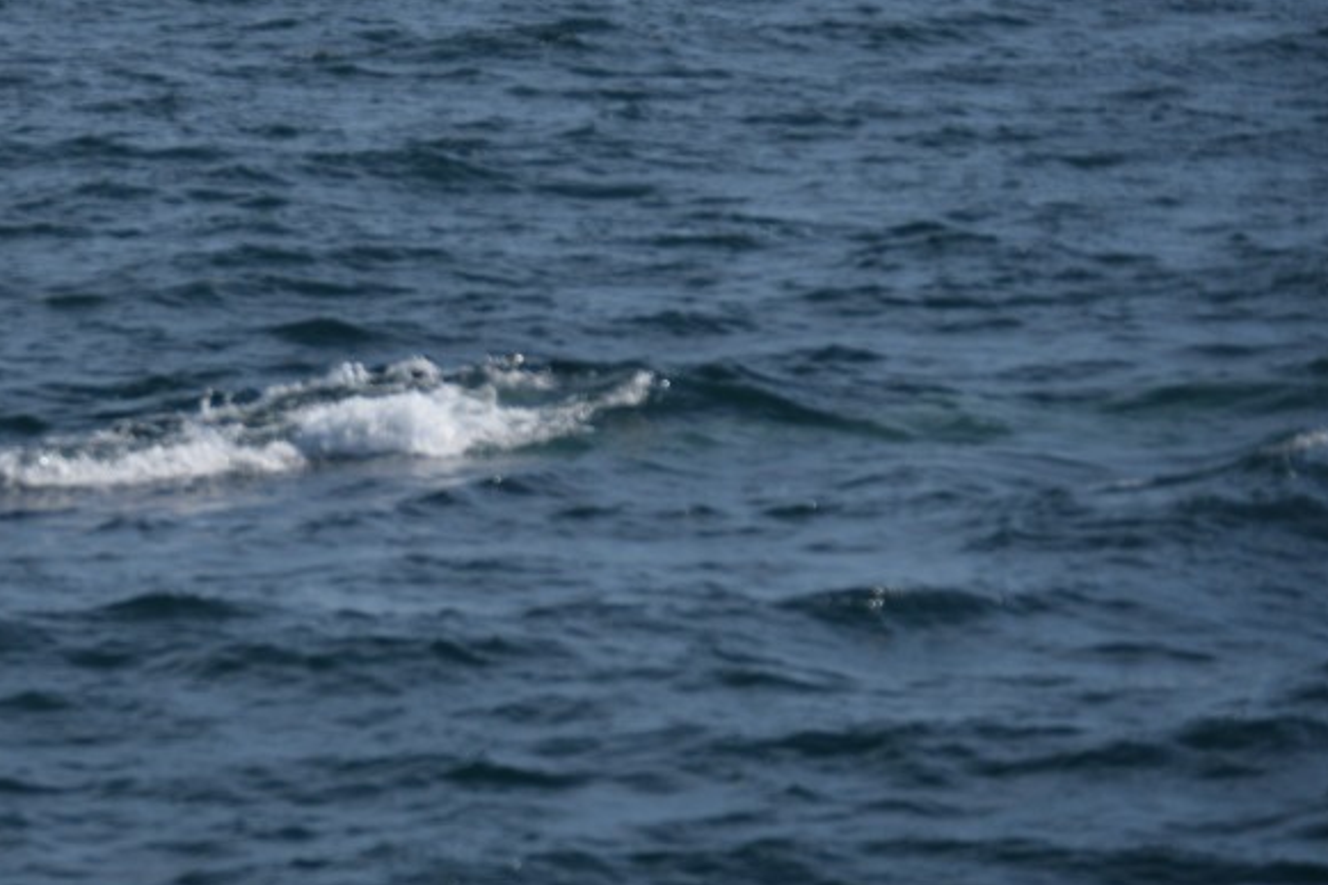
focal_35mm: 265
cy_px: 405
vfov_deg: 5.2
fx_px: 9770
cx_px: 128
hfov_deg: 7.8
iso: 200
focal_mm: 95
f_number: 4.5
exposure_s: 1/4000
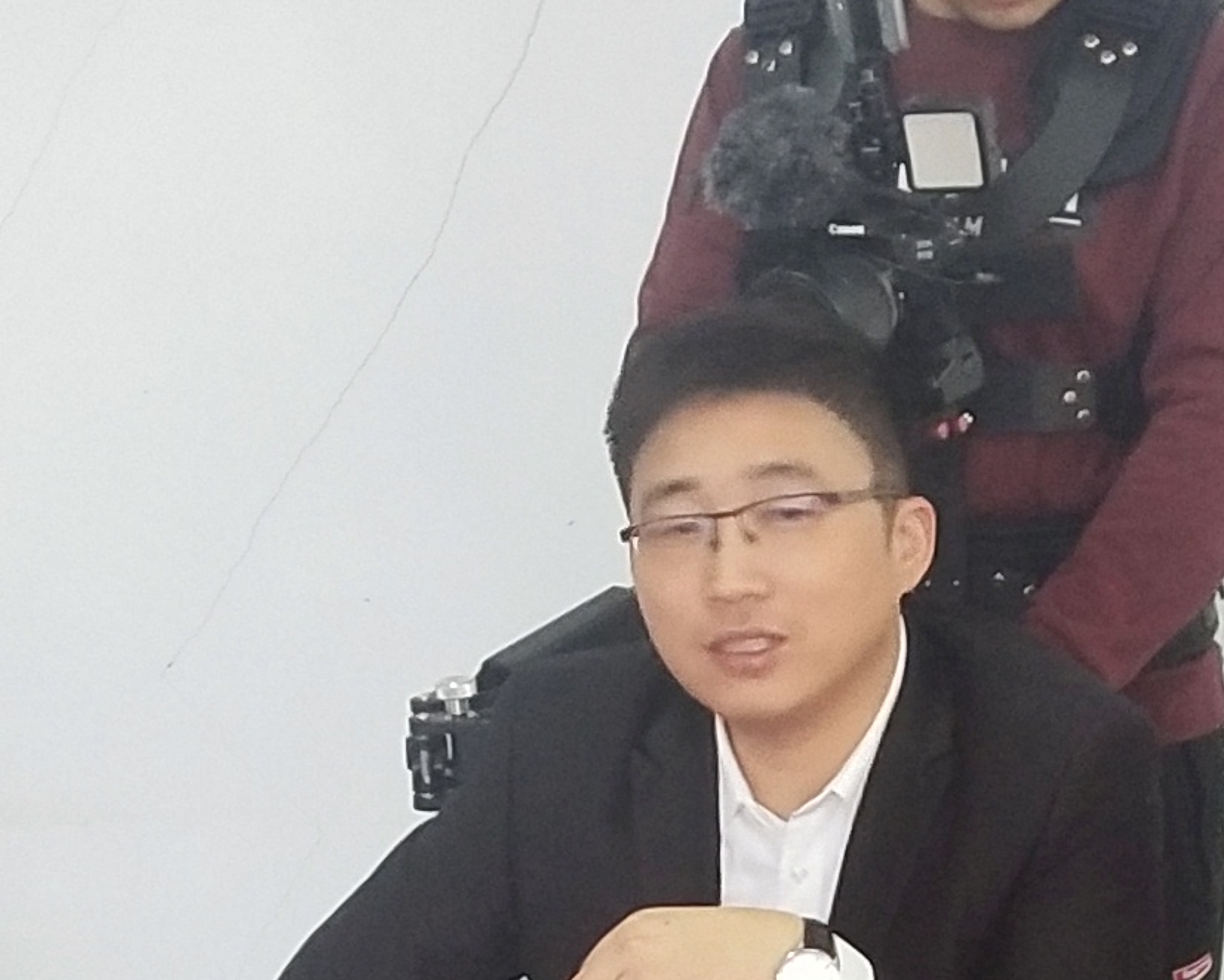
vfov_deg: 10.4
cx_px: 782
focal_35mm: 143
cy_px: 1502
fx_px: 5181
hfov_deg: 13.5
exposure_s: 1/50
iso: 442
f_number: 1.8
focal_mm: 3.95
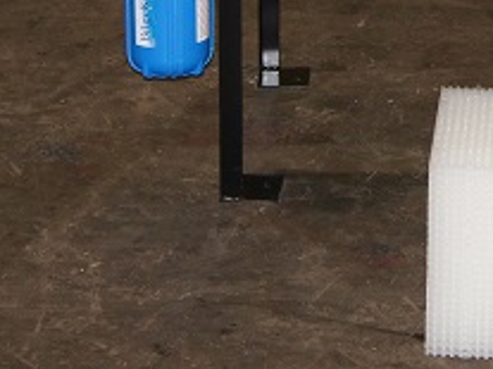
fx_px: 2220
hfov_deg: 12.5
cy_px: -118
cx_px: 519
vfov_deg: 9.3
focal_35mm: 156
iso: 800
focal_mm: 32
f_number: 4
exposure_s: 1/60
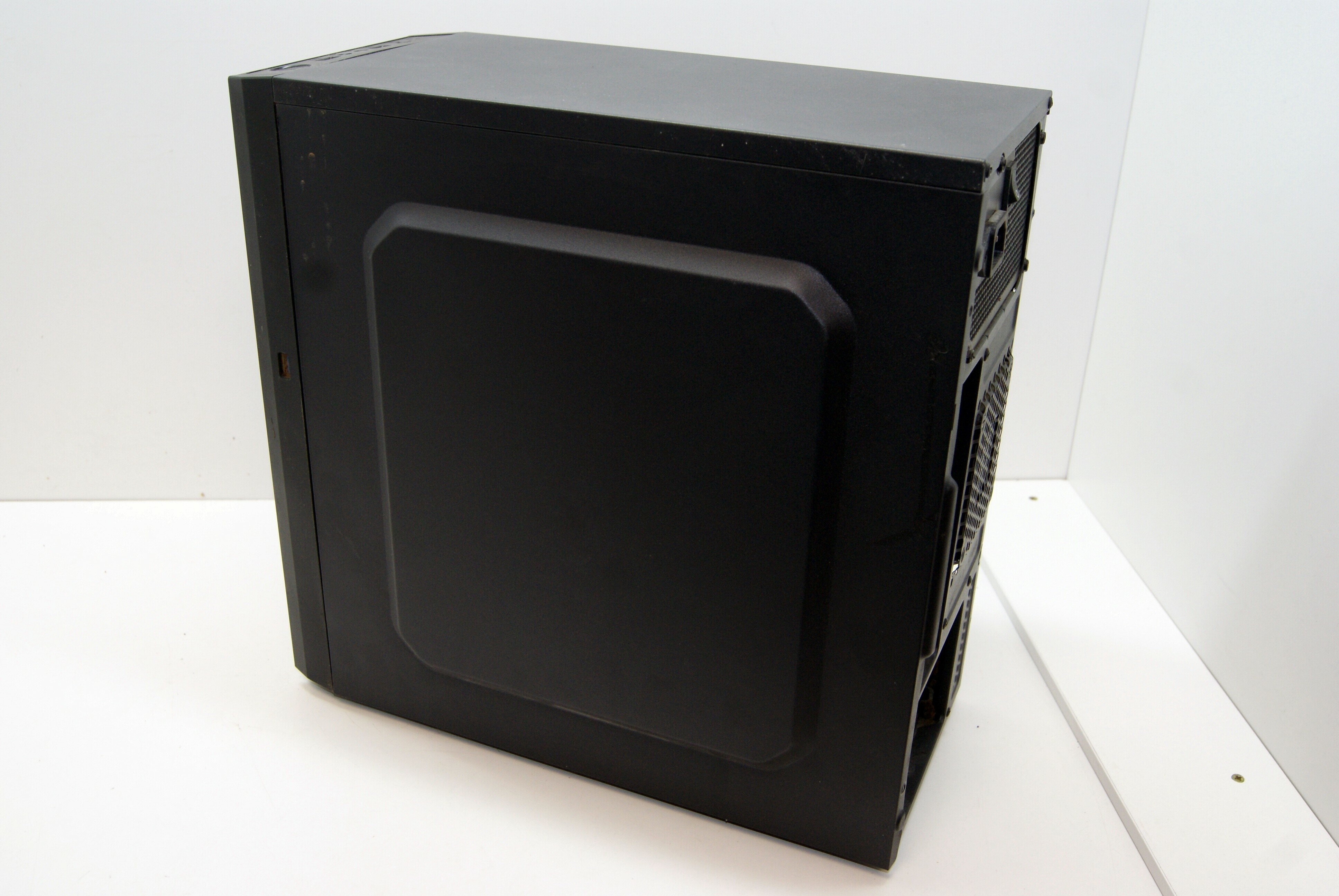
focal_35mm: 33
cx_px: 670
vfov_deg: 40.1
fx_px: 1229
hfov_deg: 57.2
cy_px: 448
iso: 400
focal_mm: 22
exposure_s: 1/60
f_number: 5.6
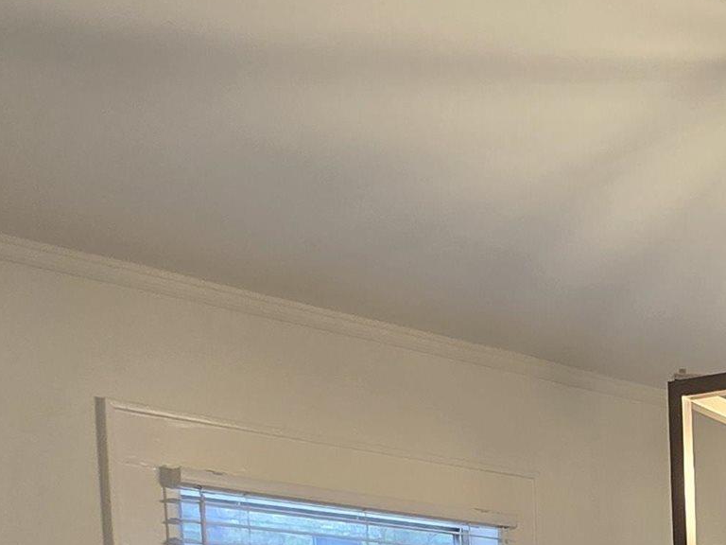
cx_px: 856
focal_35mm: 52
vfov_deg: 22.8
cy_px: 820
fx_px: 1091
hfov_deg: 31.3
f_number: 2.2
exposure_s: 1/60
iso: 100
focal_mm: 2.2
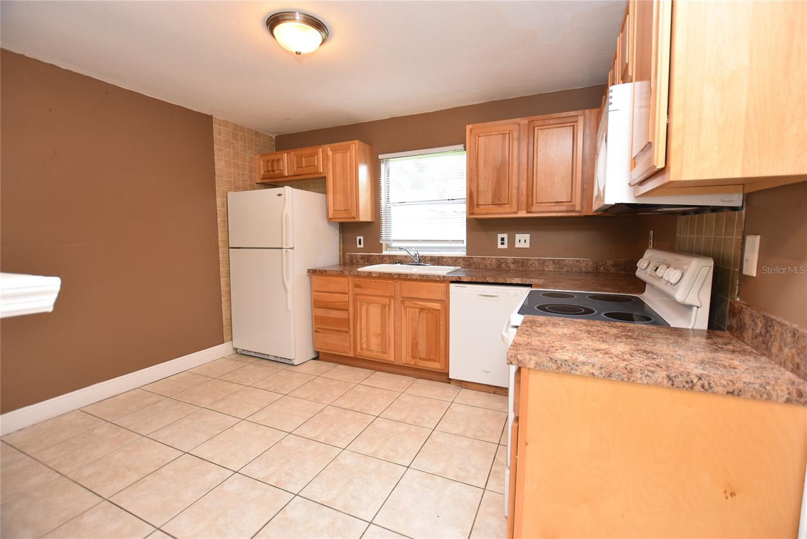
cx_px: 404
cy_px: 270
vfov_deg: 77.4
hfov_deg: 100.4
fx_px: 336
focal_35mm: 15
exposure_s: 1/60
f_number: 4
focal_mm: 10
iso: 450
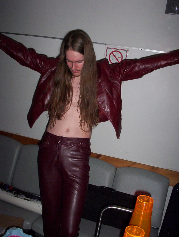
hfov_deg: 36.9
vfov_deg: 47.8
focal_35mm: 39
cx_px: 90
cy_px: 118
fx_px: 268
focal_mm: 6
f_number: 4.5
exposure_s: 1/30
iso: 140
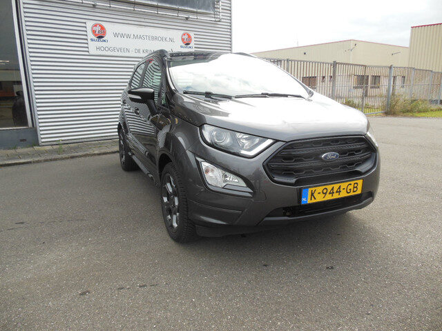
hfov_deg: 69.4
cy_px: 166
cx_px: 221
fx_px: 319
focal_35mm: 25
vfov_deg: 54.9
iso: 125
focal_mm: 4.5
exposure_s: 1/320
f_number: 3.2
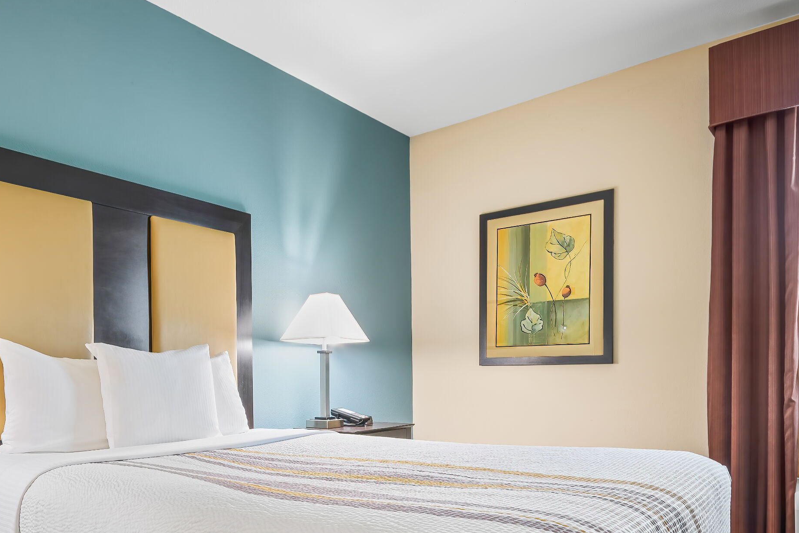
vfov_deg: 47.1
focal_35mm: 27
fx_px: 595
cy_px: 373
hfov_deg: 66.0
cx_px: 270
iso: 400
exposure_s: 1/2
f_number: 8
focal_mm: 11
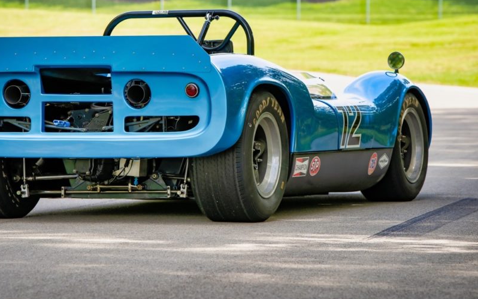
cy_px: 109
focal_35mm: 238
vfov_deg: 5.5
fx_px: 3101
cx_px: 215
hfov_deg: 8.8
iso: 1000
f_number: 7.1
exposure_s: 1/640
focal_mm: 182
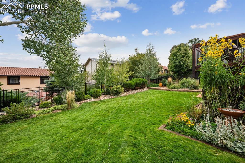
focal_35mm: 15
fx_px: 102
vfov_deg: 77.3
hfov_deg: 100.4
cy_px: 82
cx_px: 122
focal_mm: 15
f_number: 11
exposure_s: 1/2.5
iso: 100
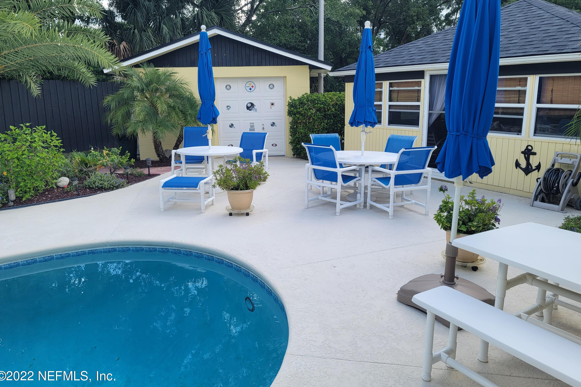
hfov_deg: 67.4
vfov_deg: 47.8
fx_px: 436
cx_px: 297
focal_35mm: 27
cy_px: 171
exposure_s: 1/368
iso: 20
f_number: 1.8
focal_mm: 7
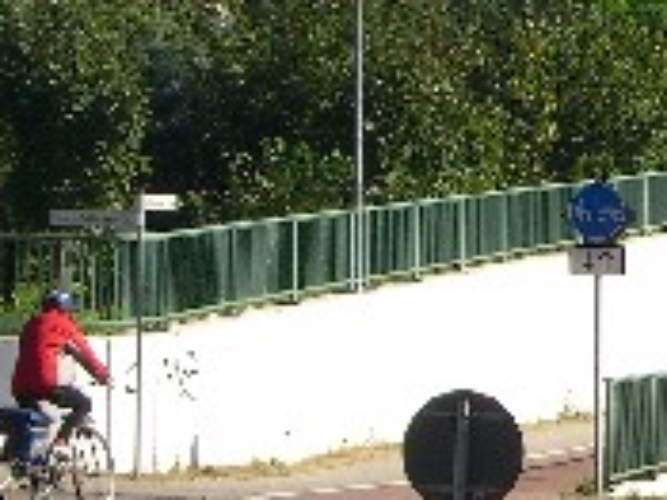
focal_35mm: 227
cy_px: 391
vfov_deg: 6.5
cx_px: 1058
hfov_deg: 8.5
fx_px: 4371
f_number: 5.6
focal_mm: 14.2
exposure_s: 1/320
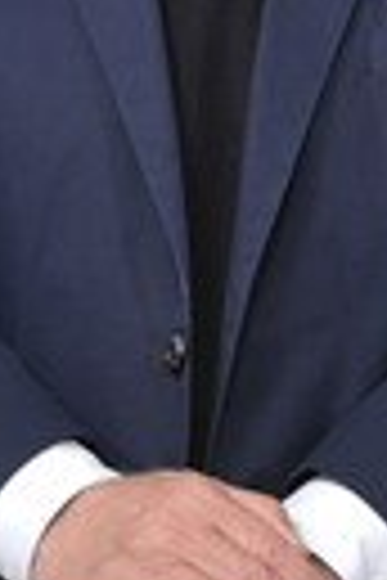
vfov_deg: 20.7
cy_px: 27
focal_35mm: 96
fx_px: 1548
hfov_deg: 14.2
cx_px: 230
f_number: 5.6
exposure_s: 1/200
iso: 2000
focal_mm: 31
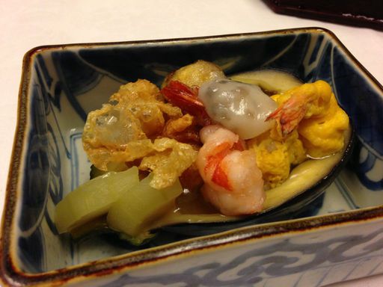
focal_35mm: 33
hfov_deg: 55.4
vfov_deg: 42.9
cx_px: 192
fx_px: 365
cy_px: 144
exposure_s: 1/20
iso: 125
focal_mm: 4.13
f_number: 2.4
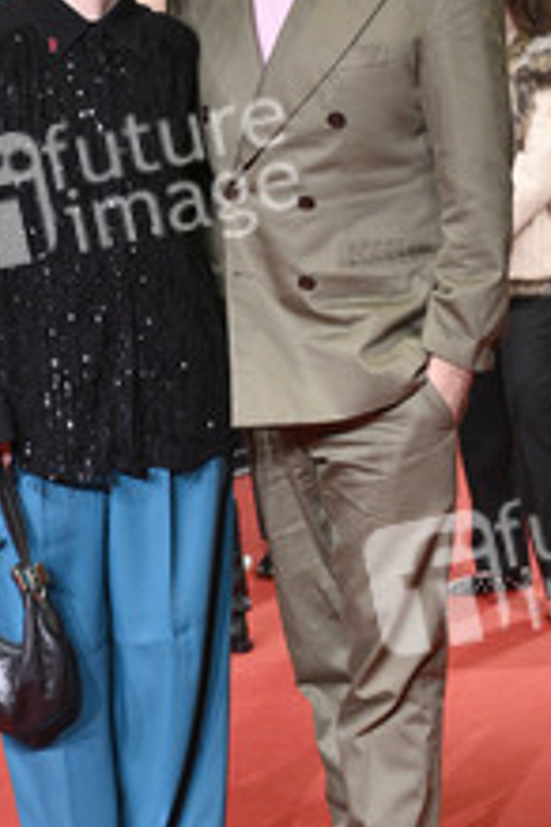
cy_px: 378
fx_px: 2433
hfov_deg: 12.9
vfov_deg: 19.3
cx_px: 215
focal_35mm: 106
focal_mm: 58
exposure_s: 1/250
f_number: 5
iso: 5000
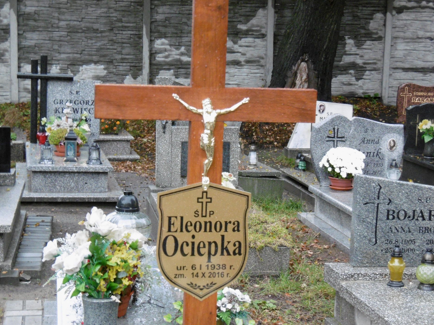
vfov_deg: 17.4
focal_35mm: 85
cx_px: 226
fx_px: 1066
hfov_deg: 23.0
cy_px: 161
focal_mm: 14
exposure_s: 1/60
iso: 400
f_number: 4.5
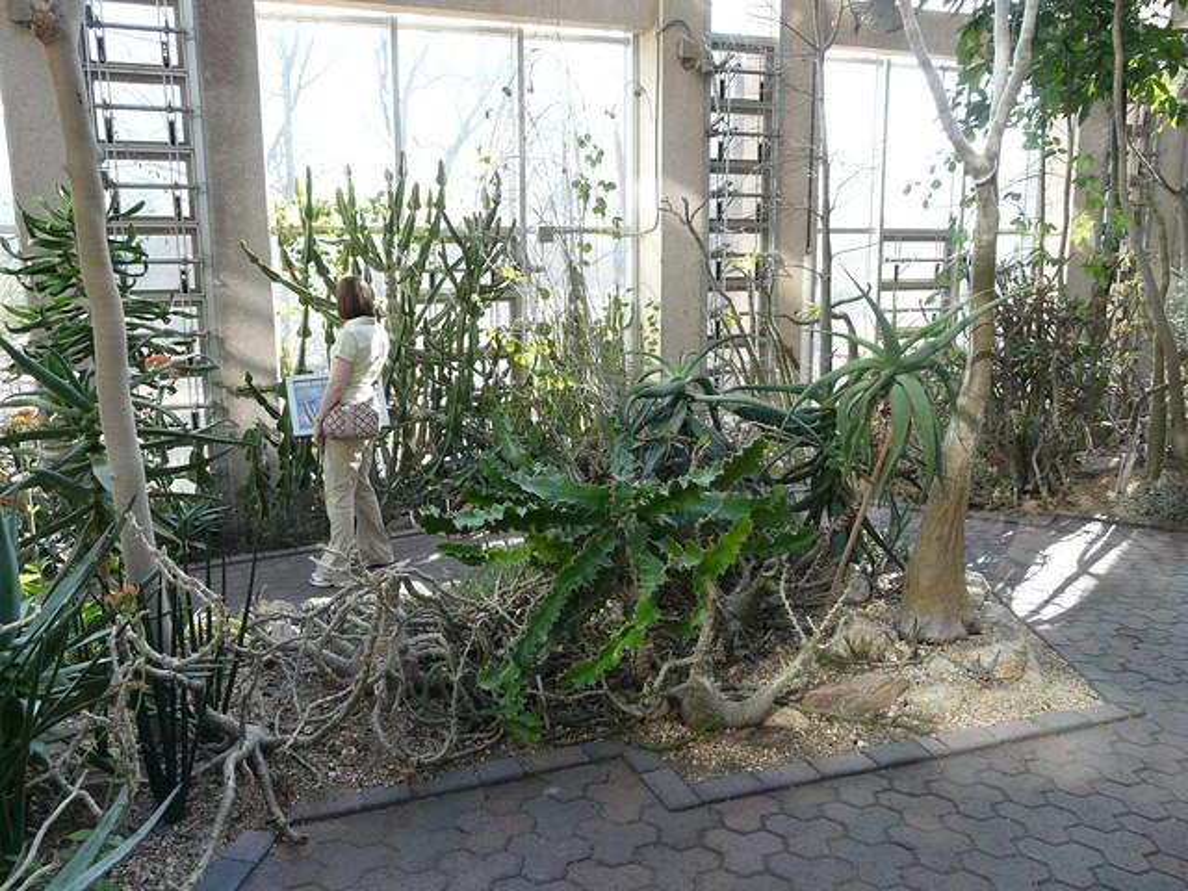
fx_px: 961
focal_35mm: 28
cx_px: 594
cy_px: 446
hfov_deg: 63.4
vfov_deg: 49.7
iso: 100
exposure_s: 1/100
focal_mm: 4.6
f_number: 3.6
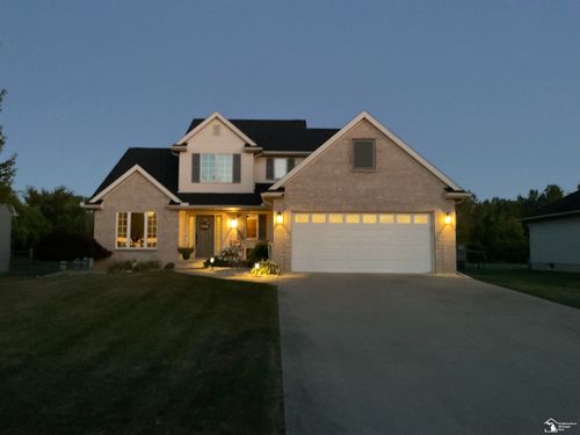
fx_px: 486
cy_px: 218
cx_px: 290
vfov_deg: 48.2
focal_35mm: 29
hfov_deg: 61.7
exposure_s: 1/21
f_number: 1.8
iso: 640
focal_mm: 3
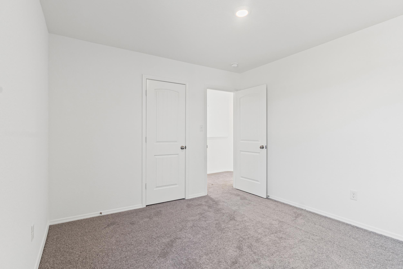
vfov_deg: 67.4
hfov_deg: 90.0
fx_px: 201
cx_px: 202
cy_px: 134
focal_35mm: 18
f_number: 9
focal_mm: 12
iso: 250
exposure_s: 1/4
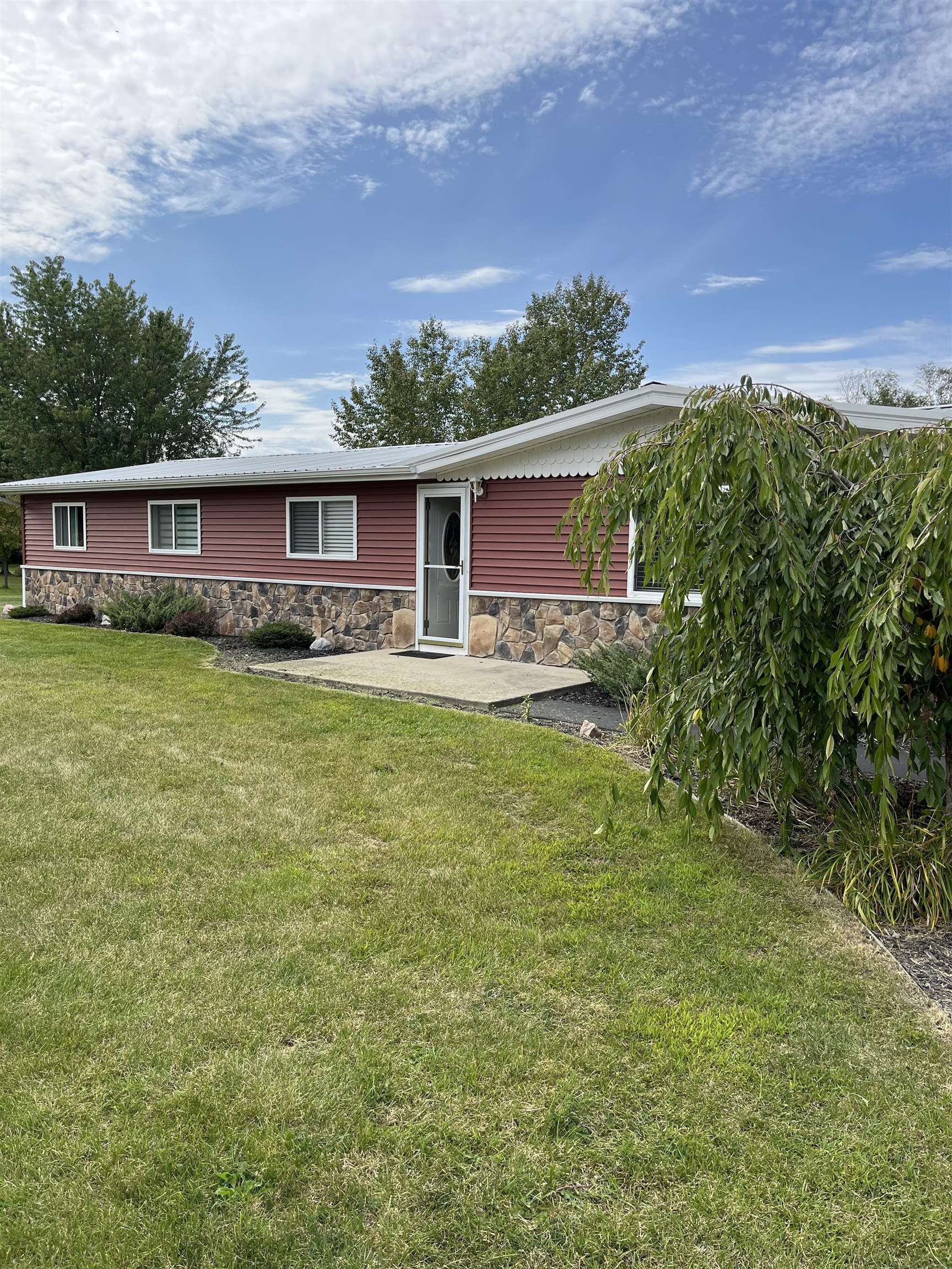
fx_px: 953
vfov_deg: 67.3
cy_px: 634
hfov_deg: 53.1
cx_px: 476
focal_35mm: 26
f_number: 1.6
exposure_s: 1/2899
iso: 50
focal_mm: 5.1
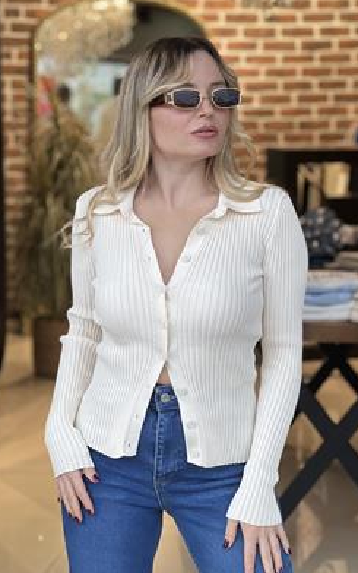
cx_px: 199
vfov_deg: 21.4
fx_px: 1514
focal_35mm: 97
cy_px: 263
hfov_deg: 13.5
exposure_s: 1/100
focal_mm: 9
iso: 100
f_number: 2.8
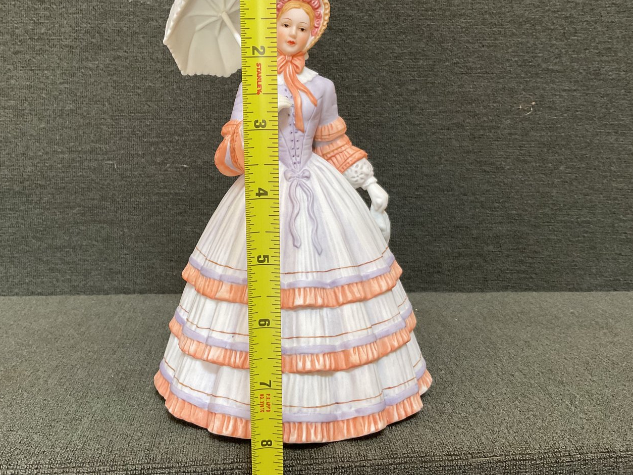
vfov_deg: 40.6
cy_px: 199
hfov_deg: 52.4
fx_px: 640
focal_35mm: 35
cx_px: 271
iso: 100
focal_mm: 3
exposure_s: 1/60
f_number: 1.8
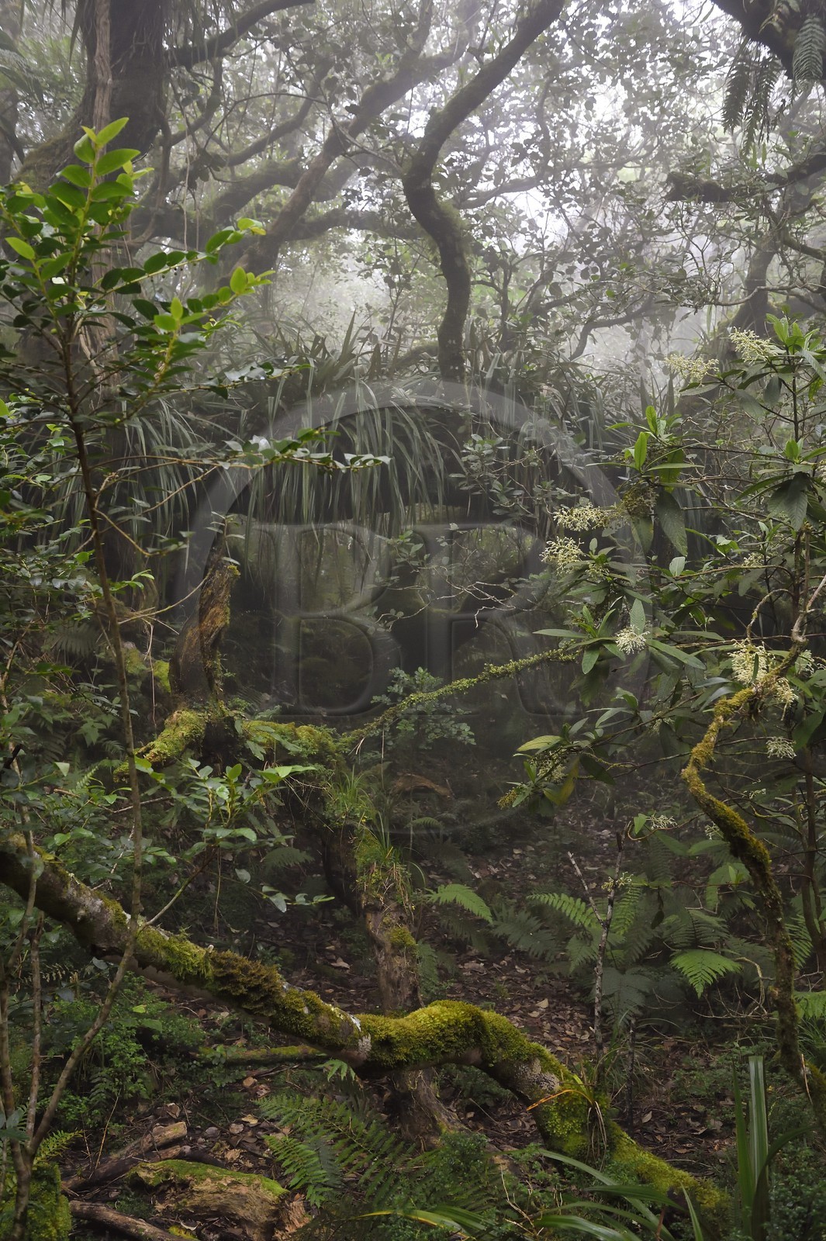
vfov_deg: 54.5
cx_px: 413
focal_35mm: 35
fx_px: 1206
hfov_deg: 37.8
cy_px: 620
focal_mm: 35
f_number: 5.6
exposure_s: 1/160
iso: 3200
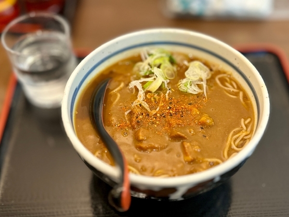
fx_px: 200
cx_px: 144
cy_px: 108
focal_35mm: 24
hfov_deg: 71.6
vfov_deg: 56.8
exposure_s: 1/50
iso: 200
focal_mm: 6.86
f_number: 1.78
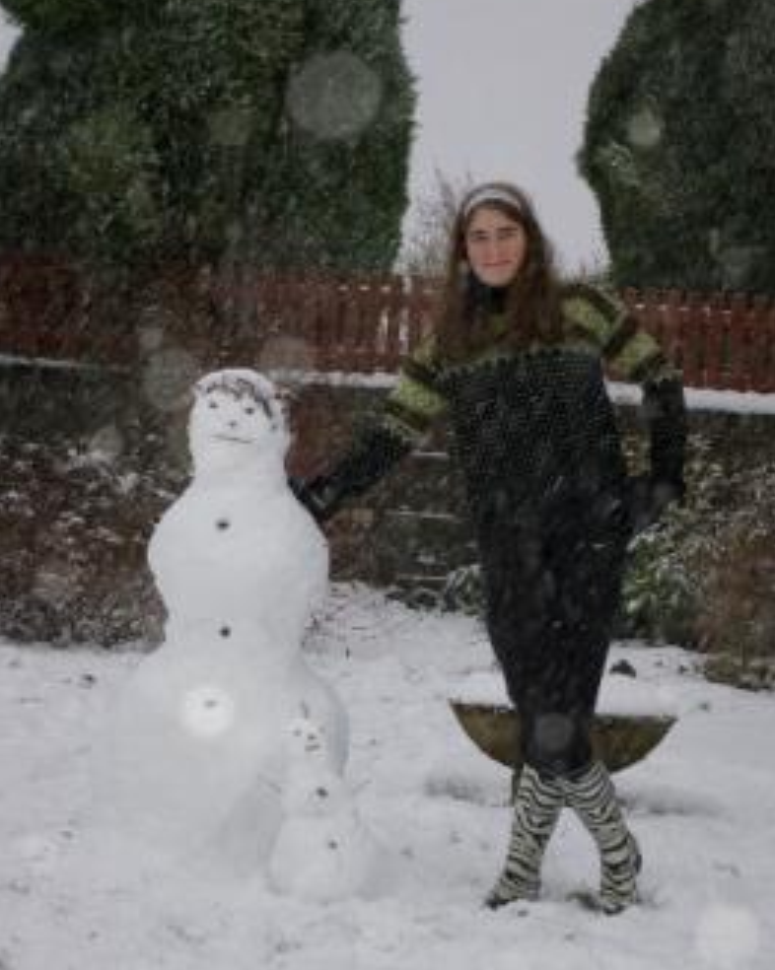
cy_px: 476
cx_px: 414
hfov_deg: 14.6
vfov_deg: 18.2
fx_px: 3032
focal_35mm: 106
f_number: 5.6
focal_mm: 55
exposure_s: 1/125
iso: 200
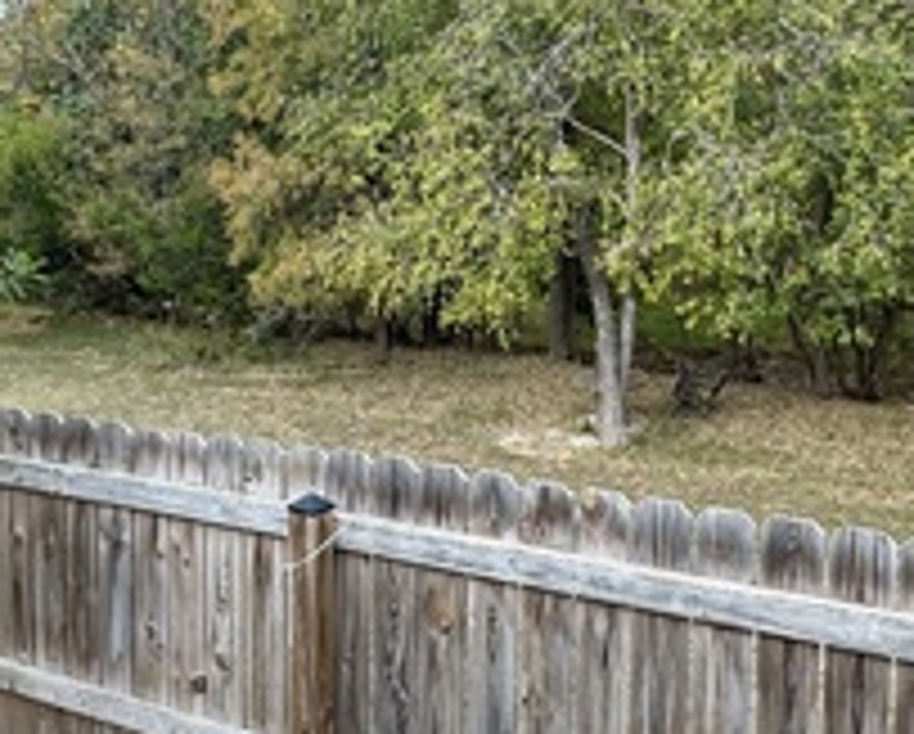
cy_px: 275
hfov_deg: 42.8
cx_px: 428
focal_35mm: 43
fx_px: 1165
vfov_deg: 34.8
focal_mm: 2.22
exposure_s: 1/289
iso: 40
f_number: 2.2
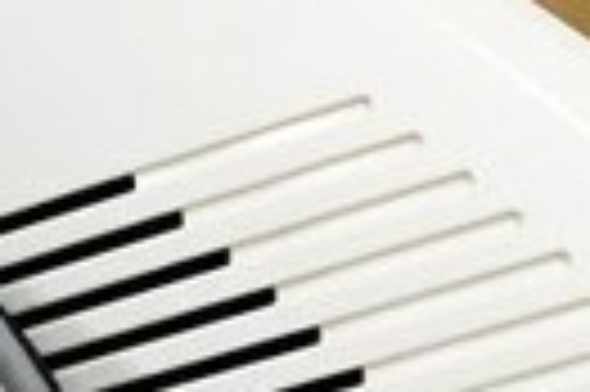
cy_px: 410
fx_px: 1801
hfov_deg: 18.5
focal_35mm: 110
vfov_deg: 12.3
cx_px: 464
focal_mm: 17
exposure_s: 1/40
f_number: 3.2
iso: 160
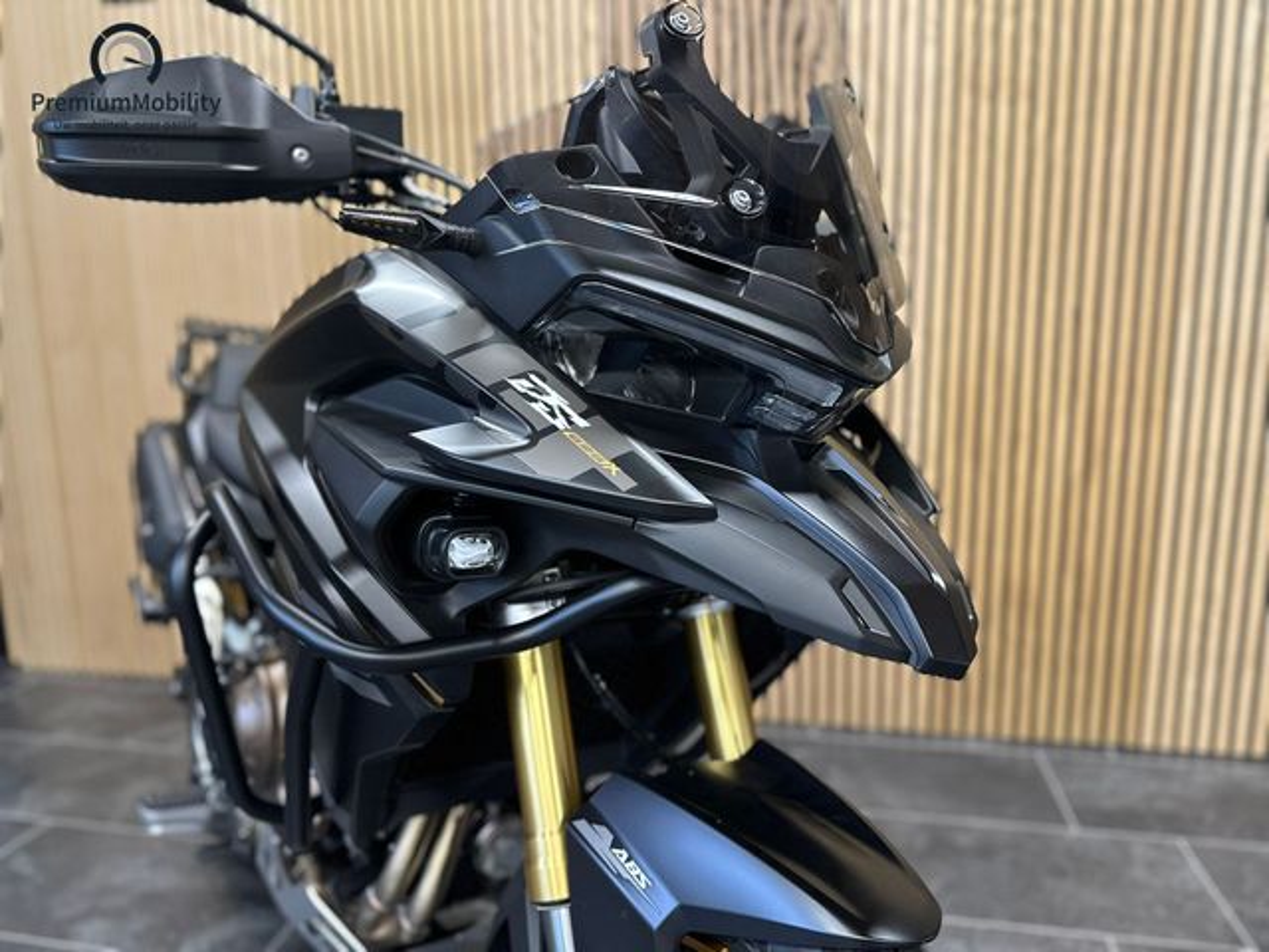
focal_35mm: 24
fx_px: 880
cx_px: 634
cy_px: 476
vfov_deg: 56.8
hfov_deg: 71.6
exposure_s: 1/50
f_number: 1.78
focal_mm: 6.86
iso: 200
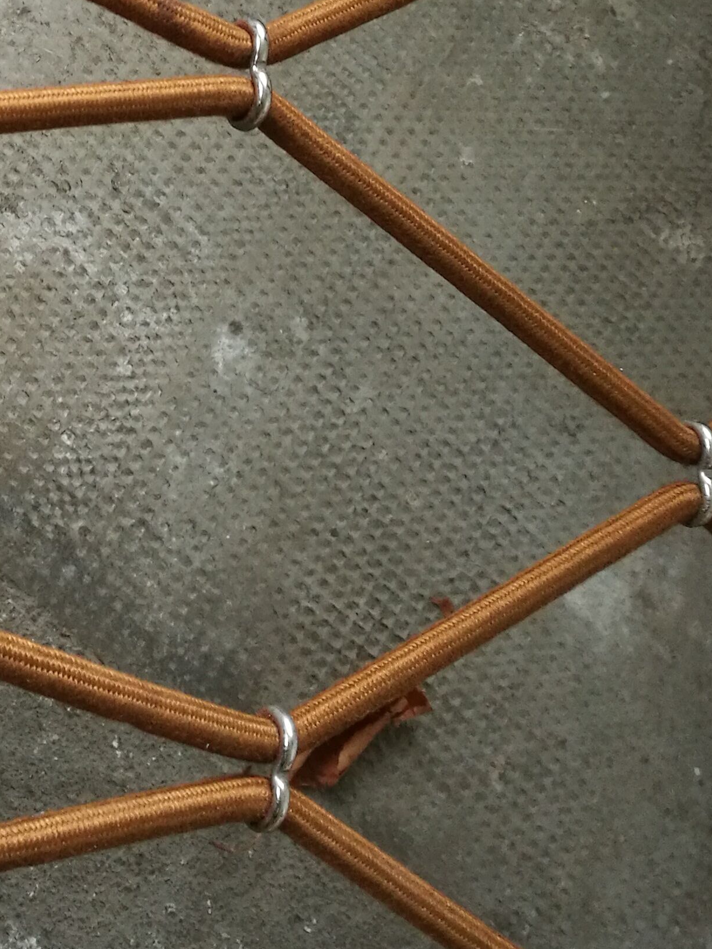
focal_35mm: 66
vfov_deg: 28.7
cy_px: 175
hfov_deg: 21.2
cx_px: -68
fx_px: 1810
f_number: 2.2
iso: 200
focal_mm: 4.5
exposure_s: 1/33.3
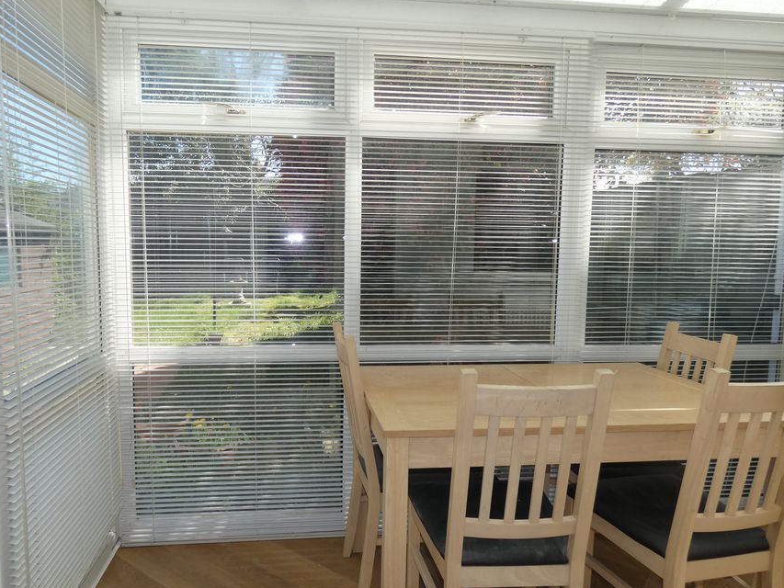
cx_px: 357
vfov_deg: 56.8
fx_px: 544
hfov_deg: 71.4
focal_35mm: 24
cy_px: 305
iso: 80
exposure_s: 1/400
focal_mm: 3.6
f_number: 2.8
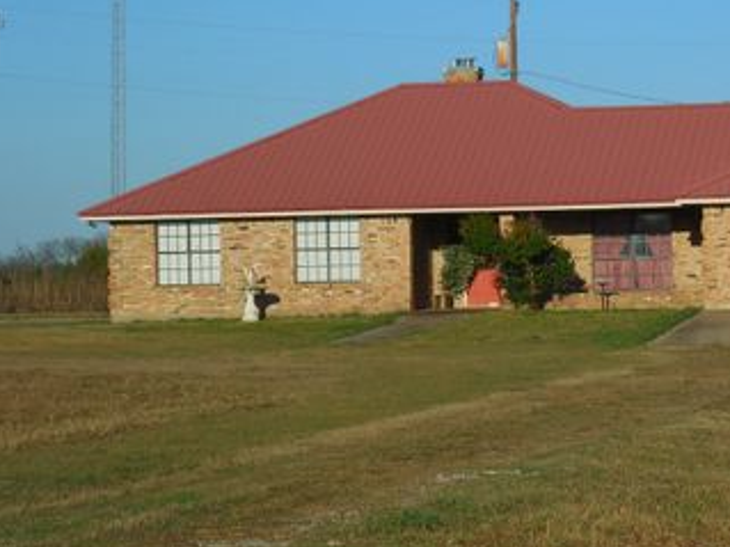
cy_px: 310
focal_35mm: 177
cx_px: 533
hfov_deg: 11.2
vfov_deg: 8.4
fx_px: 3731
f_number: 5.1
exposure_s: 1/1250
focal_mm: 20.4
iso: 125
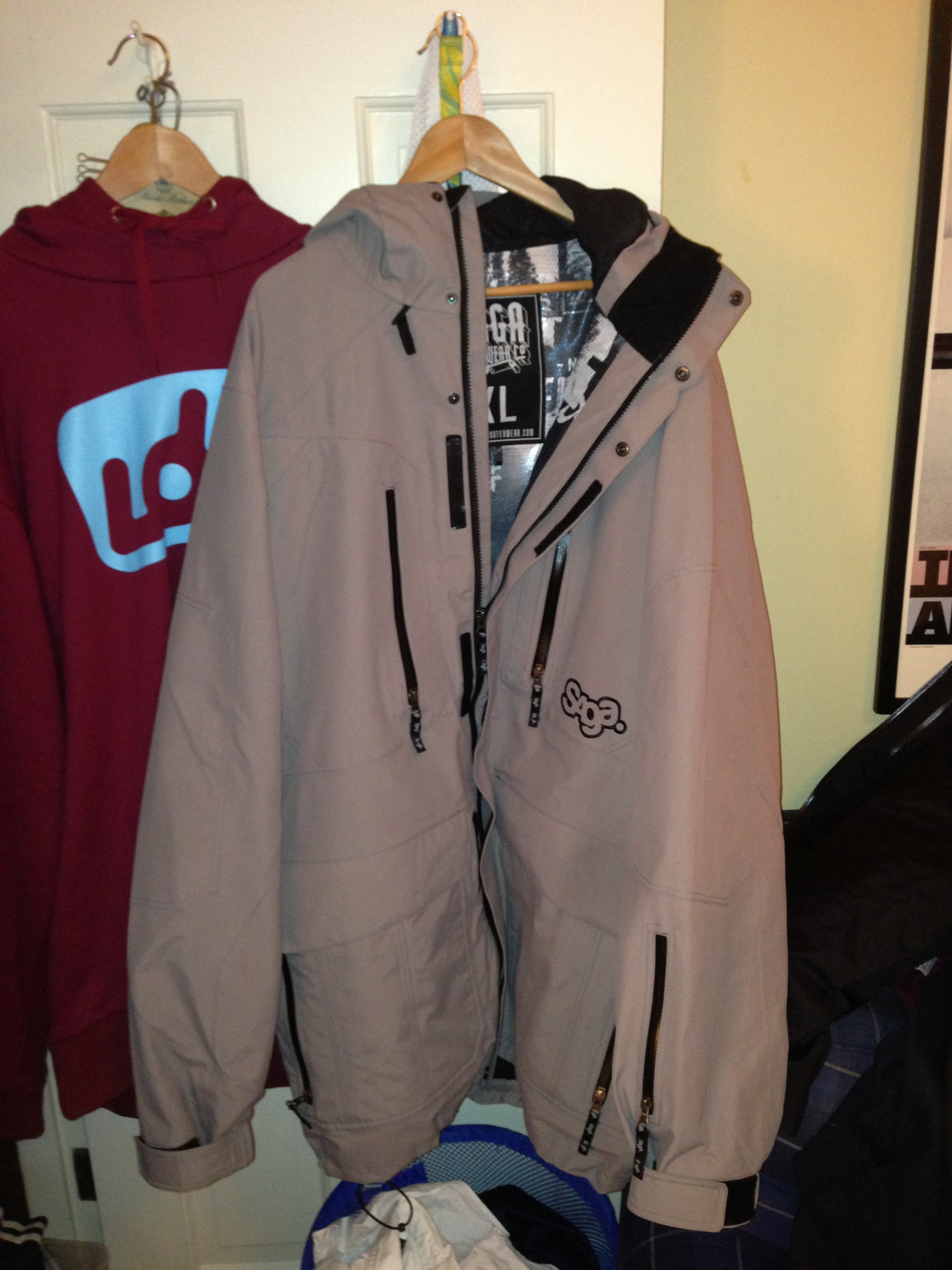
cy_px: 635
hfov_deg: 42.9
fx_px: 1210
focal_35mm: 33
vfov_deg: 55.4
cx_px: 476
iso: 250
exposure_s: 1/16
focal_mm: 4.13
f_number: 2.4
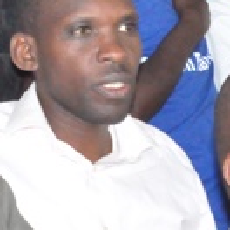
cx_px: 95
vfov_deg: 5.0
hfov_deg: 5.1
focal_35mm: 346
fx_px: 2601
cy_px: -129
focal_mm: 50
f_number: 13
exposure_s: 1/200
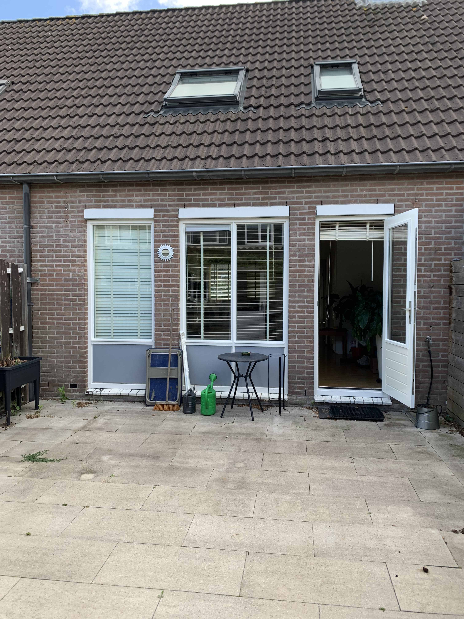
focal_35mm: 26
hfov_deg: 53.1
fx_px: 465
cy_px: 310
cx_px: 232
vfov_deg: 67.3
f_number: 1.8
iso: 25
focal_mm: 4.25
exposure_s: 1/374
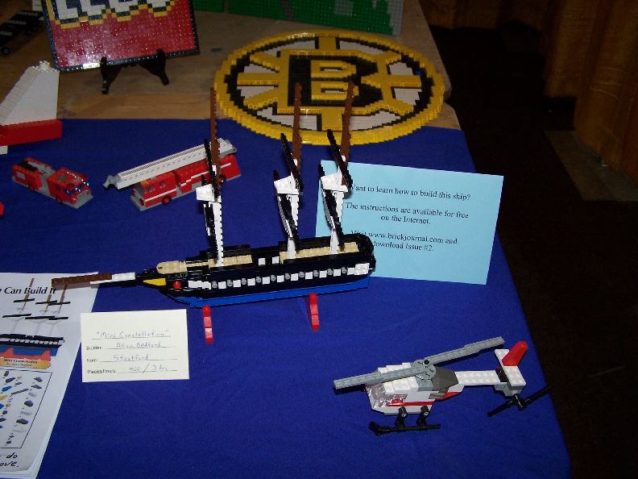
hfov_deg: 49.0
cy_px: 240
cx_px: 319
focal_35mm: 38
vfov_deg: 37.7
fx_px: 700
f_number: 2.8
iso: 140
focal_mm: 6.3
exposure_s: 1/60
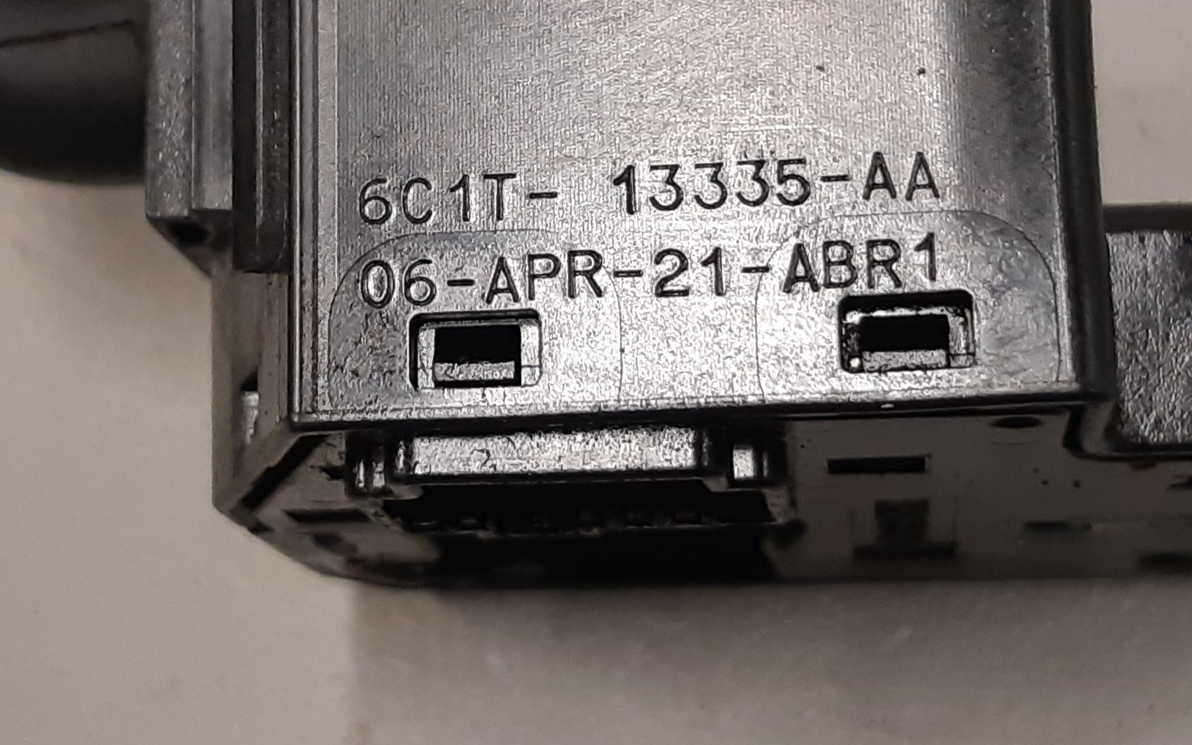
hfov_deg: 66.5
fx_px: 910
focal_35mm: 28
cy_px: 302
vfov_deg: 44.3
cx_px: 594
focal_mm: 3.93
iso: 125
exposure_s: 1/50
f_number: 1.7
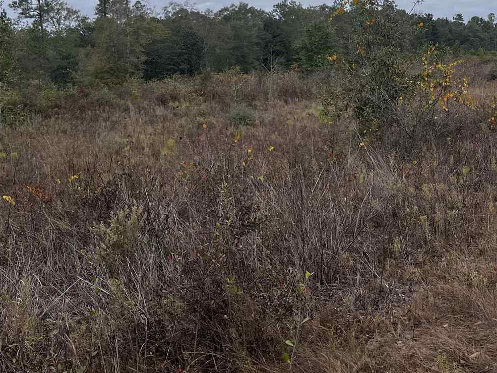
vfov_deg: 26.5
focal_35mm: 54
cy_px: 70
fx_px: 775
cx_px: 456
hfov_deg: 33.5
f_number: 1.6
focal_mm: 5.1
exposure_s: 1/3876
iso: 50
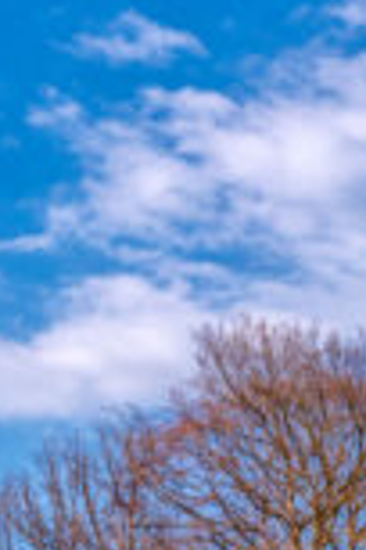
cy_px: 629
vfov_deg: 19.9
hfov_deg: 13.6
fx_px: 1479
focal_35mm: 97
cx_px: 465
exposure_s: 1/2000
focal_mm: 13.7
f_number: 3.2
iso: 200
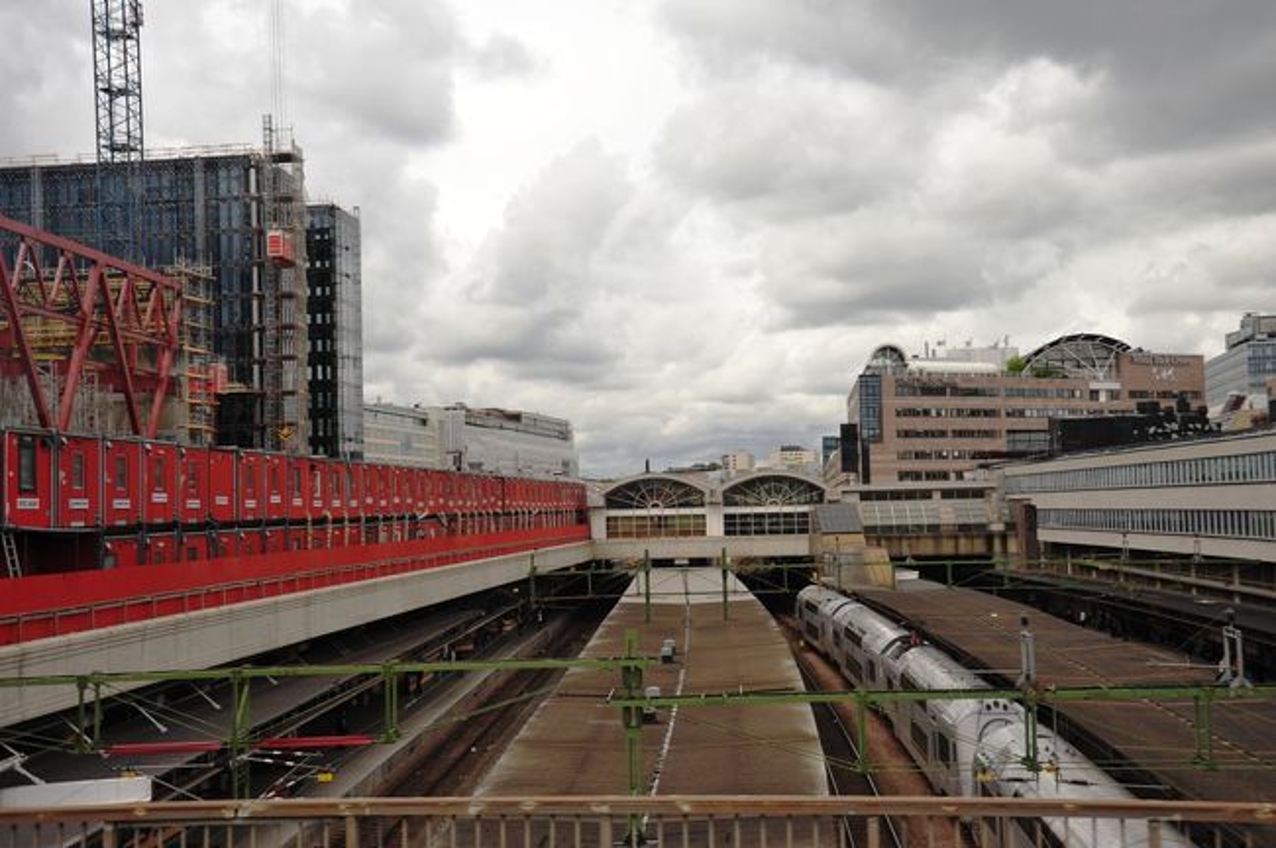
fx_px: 1593
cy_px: 424
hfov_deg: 43.6
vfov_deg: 29.8
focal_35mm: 45
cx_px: 638
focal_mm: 45
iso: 400
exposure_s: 1/400
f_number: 8
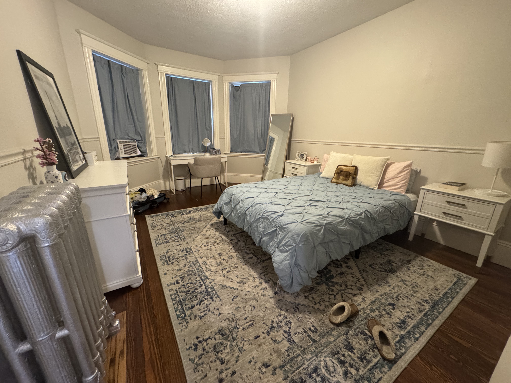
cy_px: 192
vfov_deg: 85.7
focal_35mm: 14
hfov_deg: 102.1
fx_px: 207
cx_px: 256
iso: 800
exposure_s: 1/60
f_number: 2.2
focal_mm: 2.22
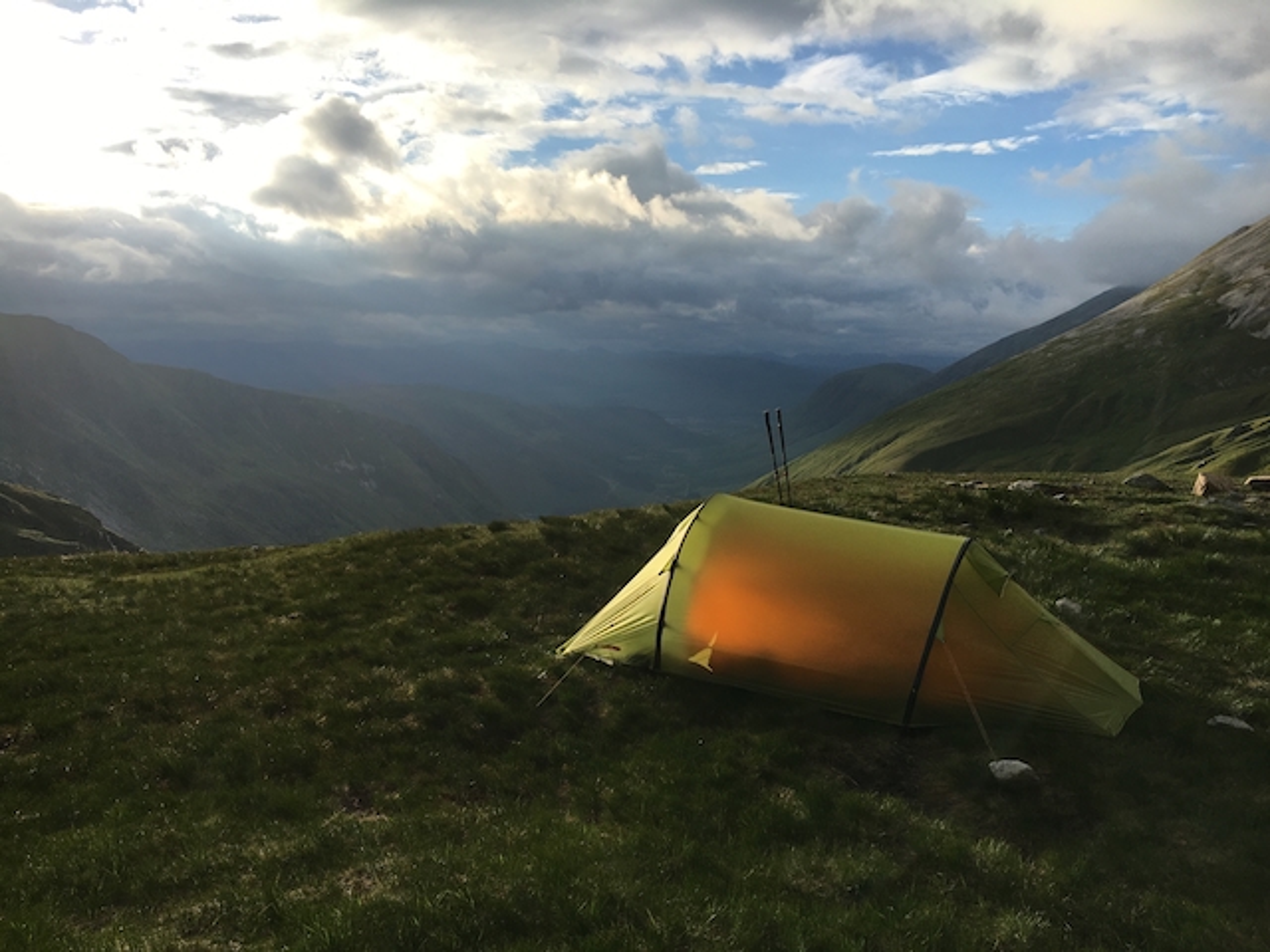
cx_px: 635
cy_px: 476
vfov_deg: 48.2
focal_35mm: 29
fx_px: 1064
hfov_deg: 61.7
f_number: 2.2
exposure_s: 1/1748
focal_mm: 4.15
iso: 25
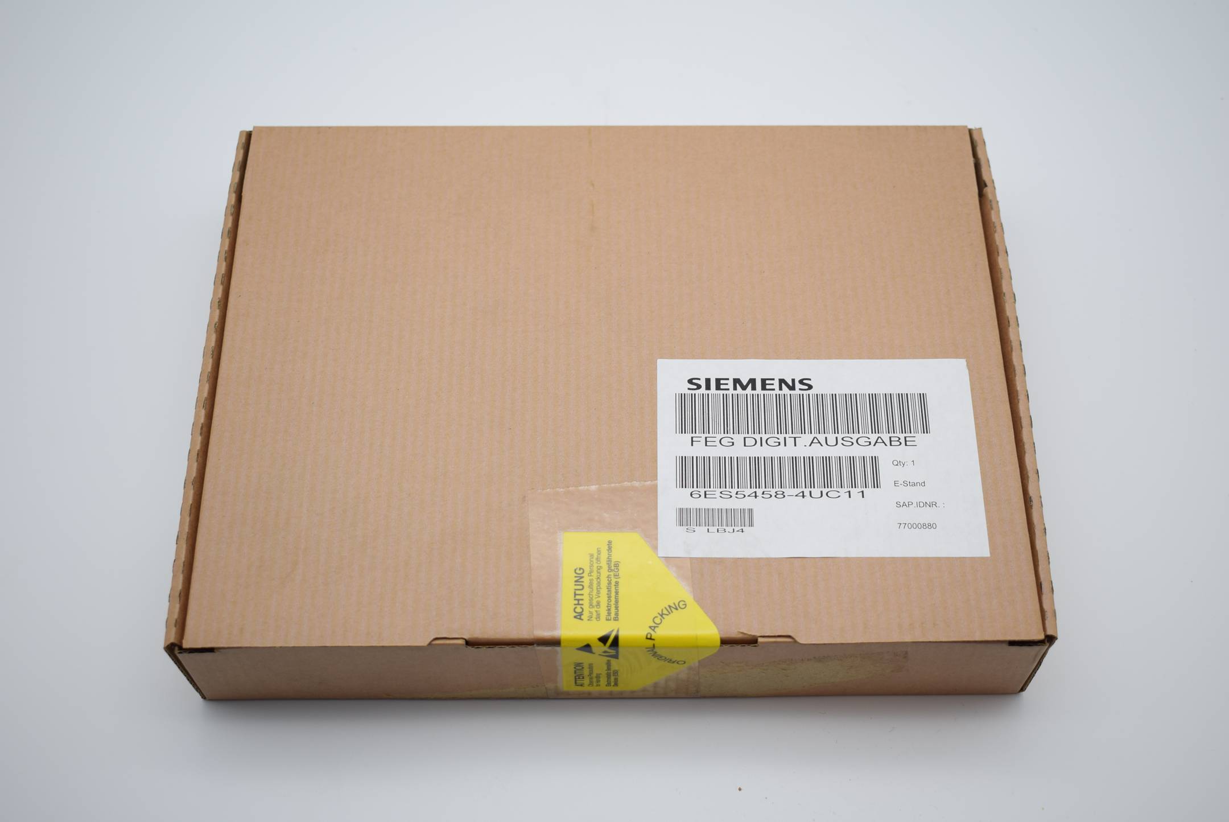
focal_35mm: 46
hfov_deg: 42.3
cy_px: 411
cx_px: 614
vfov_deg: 29.0
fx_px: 1589
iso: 100
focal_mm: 31
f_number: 4.8
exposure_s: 1/90
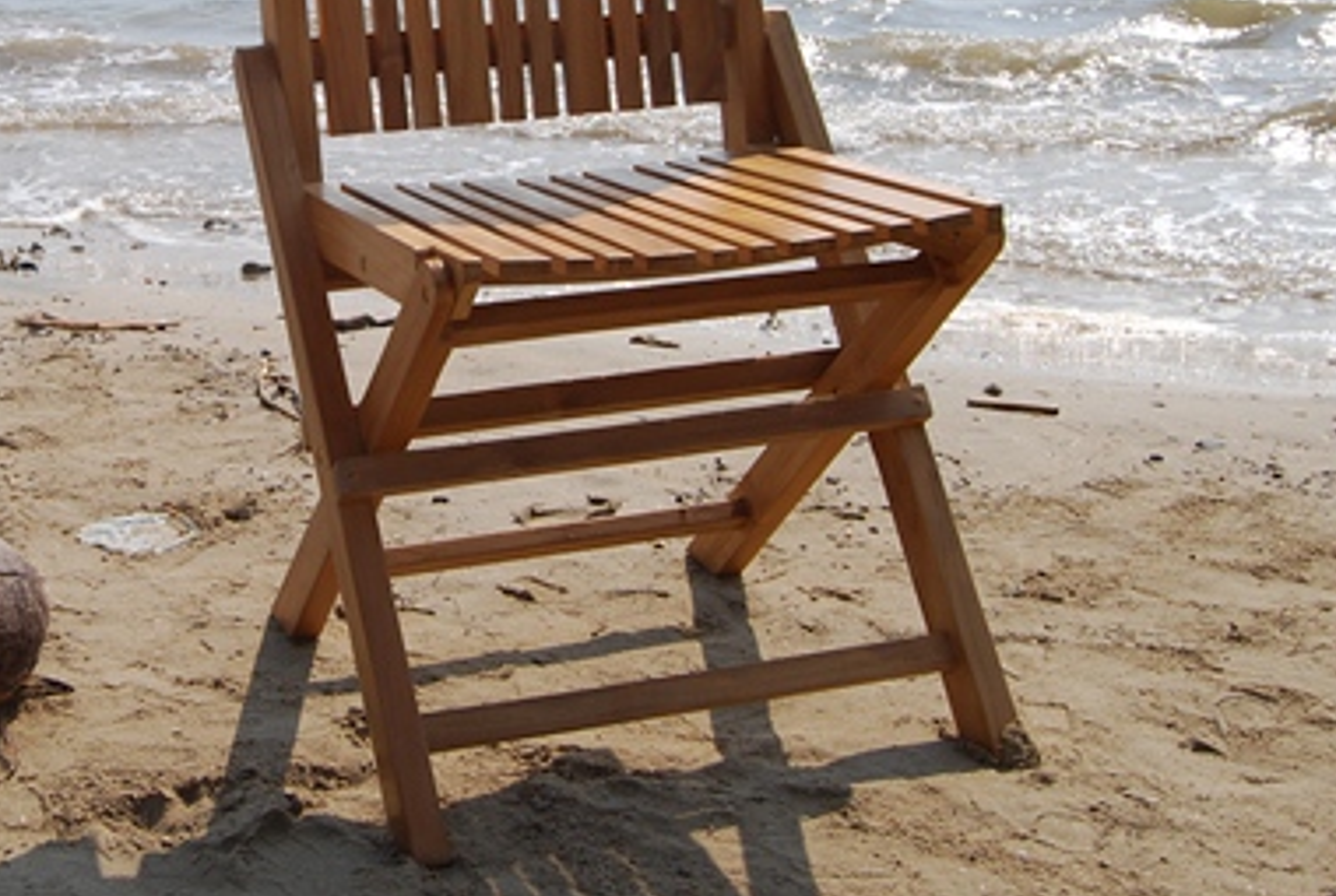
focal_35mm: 60
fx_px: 2233
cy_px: 76
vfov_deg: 22.1
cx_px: 271
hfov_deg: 32.4
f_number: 9
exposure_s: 1/320
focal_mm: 19
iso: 100
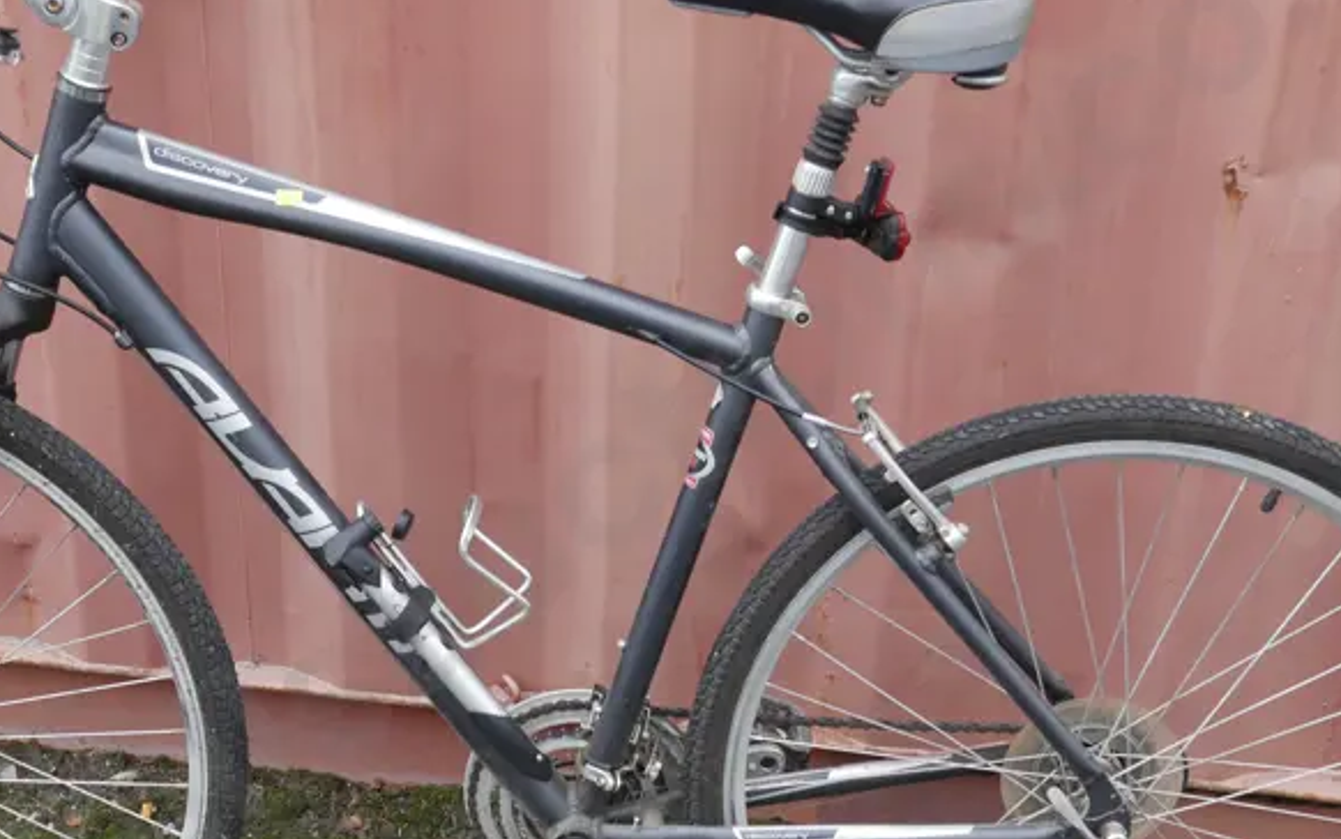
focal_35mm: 56
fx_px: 2047
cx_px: 530
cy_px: 552
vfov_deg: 23.1
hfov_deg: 36.1
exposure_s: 1/160
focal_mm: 15
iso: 200
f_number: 4.5
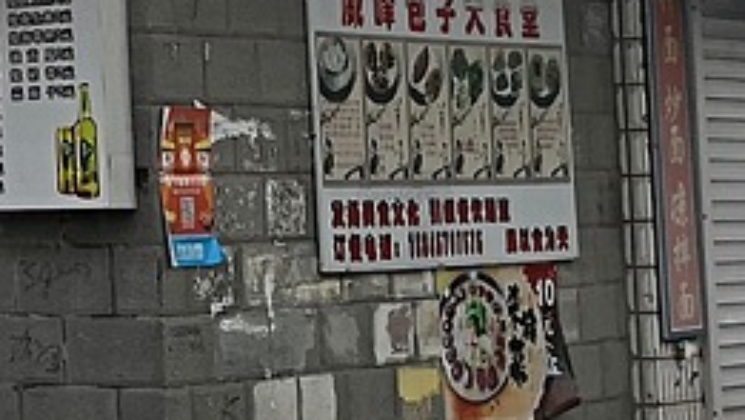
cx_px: -819
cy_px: -43
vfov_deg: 8.4
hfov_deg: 12.7
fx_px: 2846
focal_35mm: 144
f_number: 1.6
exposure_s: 1/851
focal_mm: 3.95
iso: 50
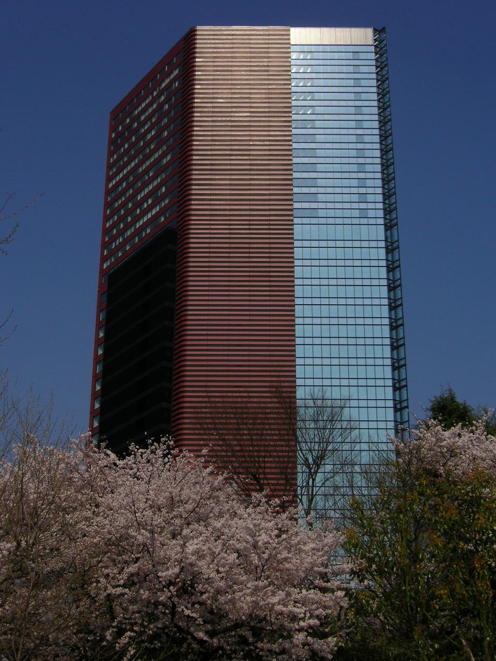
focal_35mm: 57
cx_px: 248
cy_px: 330
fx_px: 1089
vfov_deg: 33.8
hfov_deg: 25.7
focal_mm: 94
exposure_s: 1/1000
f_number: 5.6
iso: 64
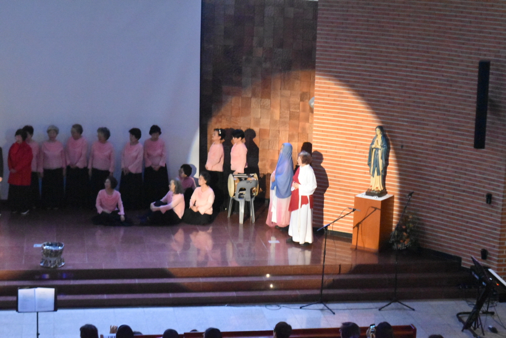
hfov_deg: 24.6
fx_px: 1160
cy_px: 169
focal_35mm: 82
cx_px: 253
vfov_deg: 16.6
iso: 12800
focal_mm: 55
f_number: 5.6
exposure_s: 1/30
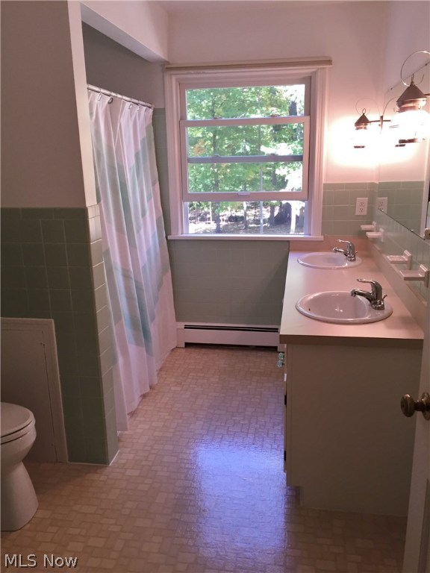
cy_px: 286
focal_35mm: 29
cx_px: 215
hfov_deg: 48.2
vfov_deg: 61.7
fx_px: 480
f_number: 2.2
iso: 50
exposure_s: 1/30
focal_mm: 4.15
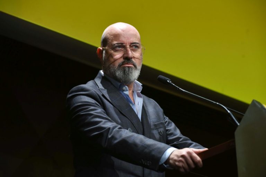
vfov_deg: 10.2
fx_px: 998
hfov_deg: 15.2
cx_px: 133
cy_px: 88
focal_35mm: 135
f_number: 7.1
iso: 1600
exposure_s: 1/200
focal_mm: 135
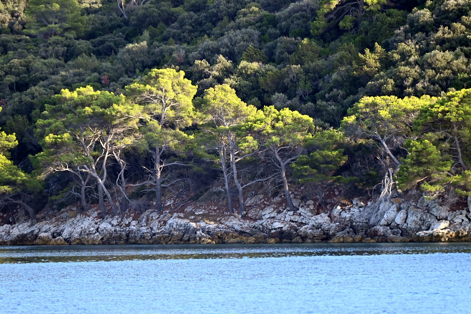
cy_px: 157
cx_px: 236
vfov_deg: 4.6
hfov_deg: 6.9
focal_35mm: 300
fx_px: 3925
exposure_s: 1/500
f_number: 5.6
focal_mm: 300
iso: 1000
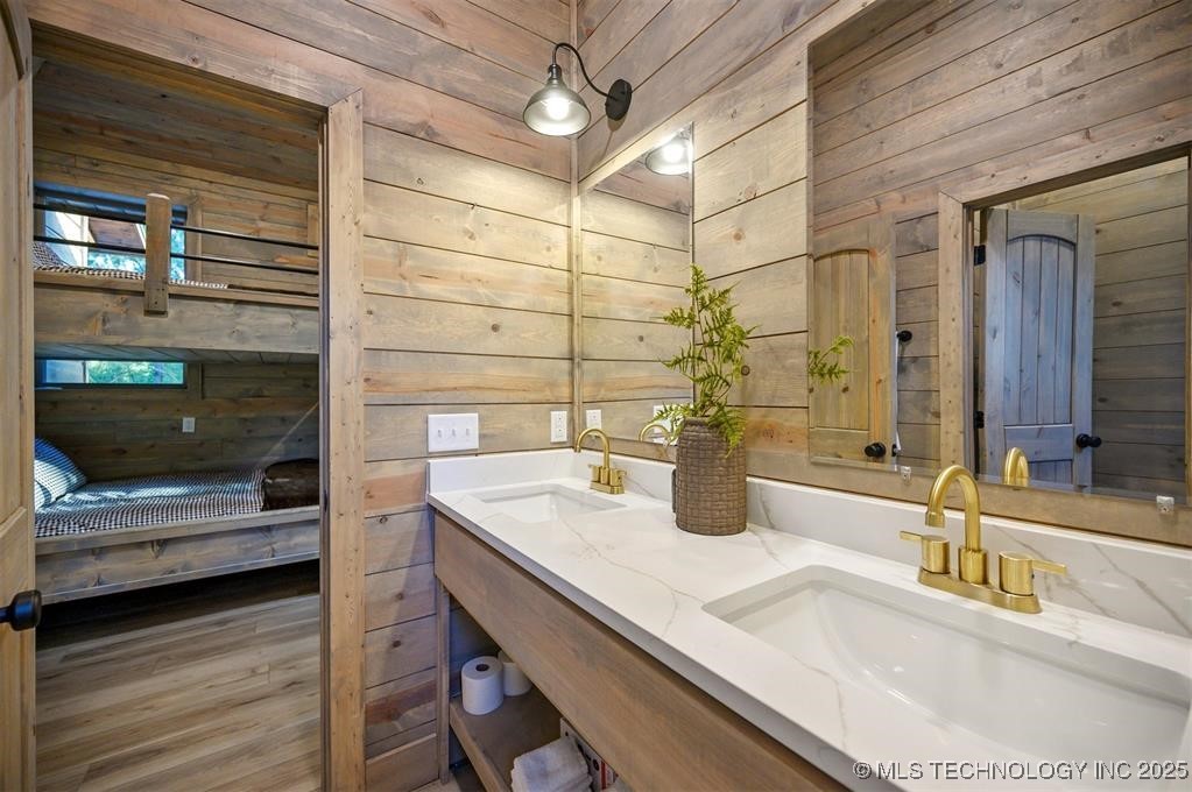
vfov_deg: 81.1
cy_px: 396
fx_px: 463
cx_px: 596
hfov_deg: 104.3
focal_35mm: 14
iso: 640
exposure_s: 1/60
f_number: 4
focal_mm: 14
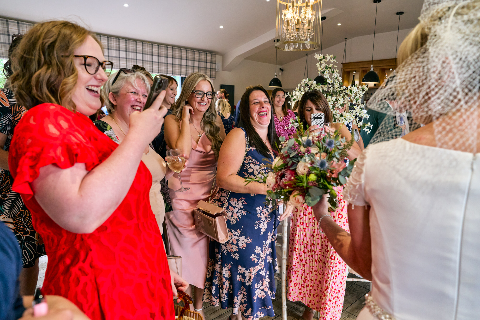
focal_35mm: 24
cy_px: 160
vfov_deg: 53.1
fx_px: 320
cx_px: 240
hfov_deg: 73.7
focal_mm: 24
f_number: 4.5
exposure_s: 1/250
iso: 1000
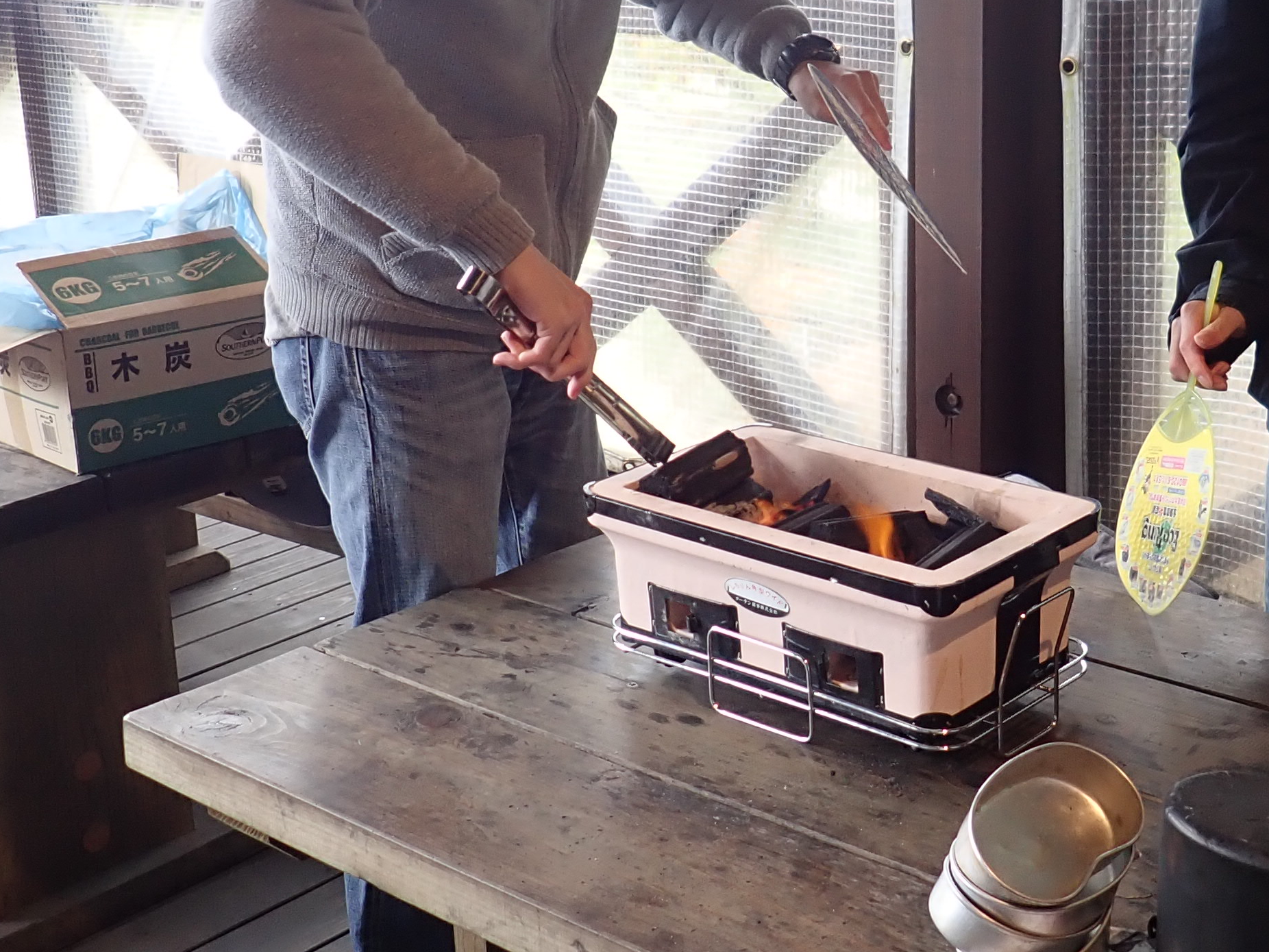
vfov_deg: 26.9
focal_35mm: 54
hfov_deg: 35.3
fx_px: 1980
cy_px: 358
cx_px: 796
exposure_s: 1/80
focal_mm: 4.5
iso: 125
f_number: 2
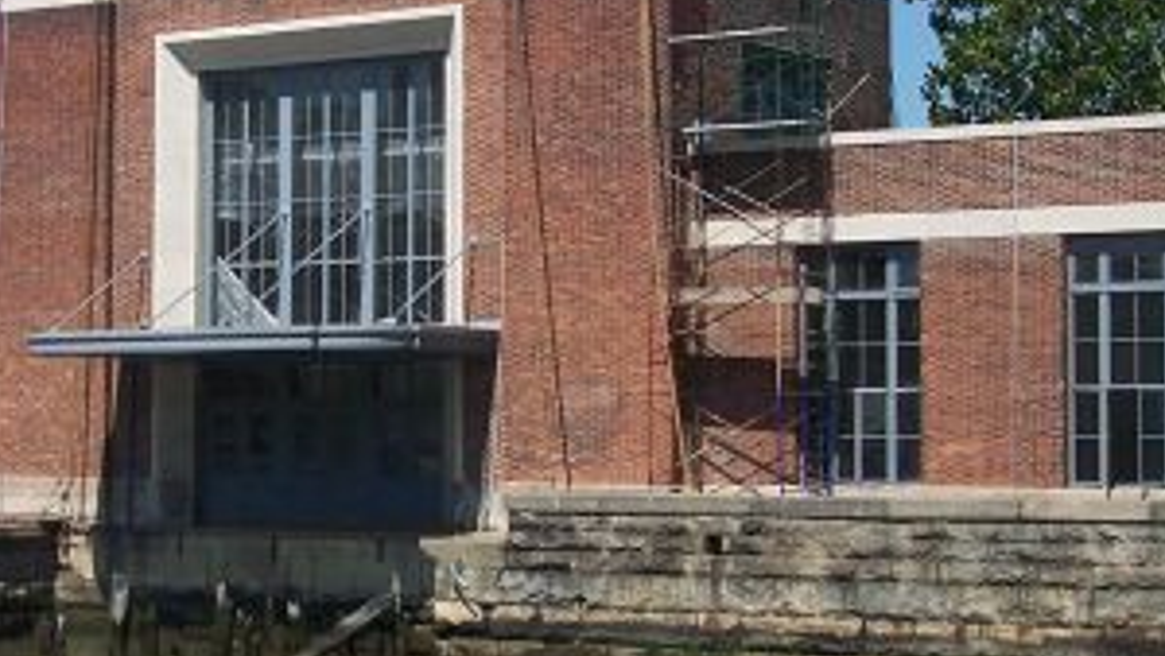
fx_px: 3059
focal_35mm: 99
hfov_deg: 21.3
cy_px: 215
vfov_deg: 12.2
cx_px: 256
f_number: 4
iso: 100
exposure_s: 1/1000
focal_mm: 8
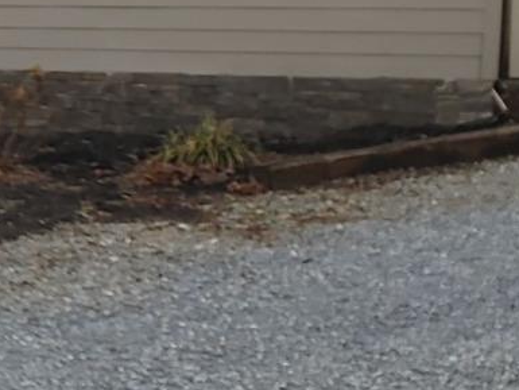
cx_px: -309
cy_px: 51
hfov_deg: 21.2
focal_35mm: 74
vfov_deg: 19.6
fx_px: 1110
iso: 50
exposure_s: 1/253
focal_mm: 1.78
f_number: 1.9
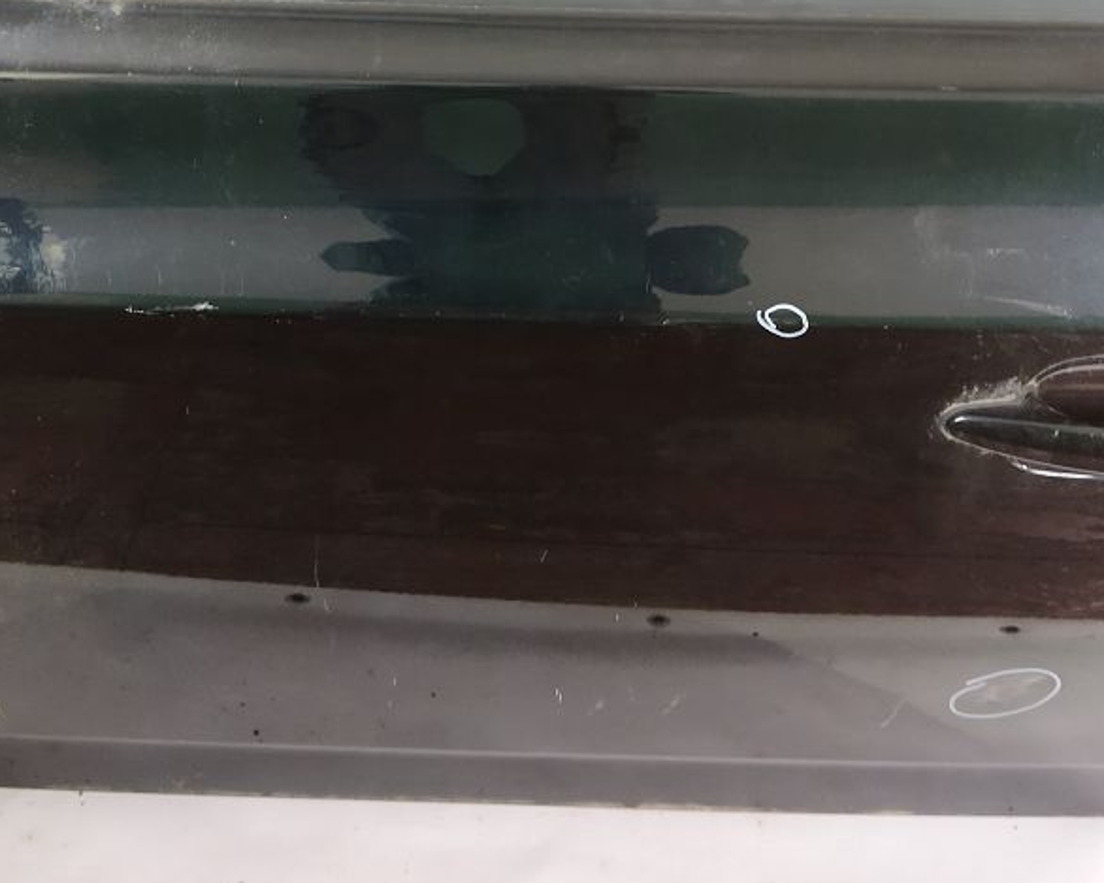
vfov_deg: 27.5
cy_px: 177
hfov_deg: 34.7
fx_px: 1765
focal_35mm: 54
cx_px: 550
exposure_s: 1/25
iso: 247
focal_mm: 4.71
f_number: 1.79
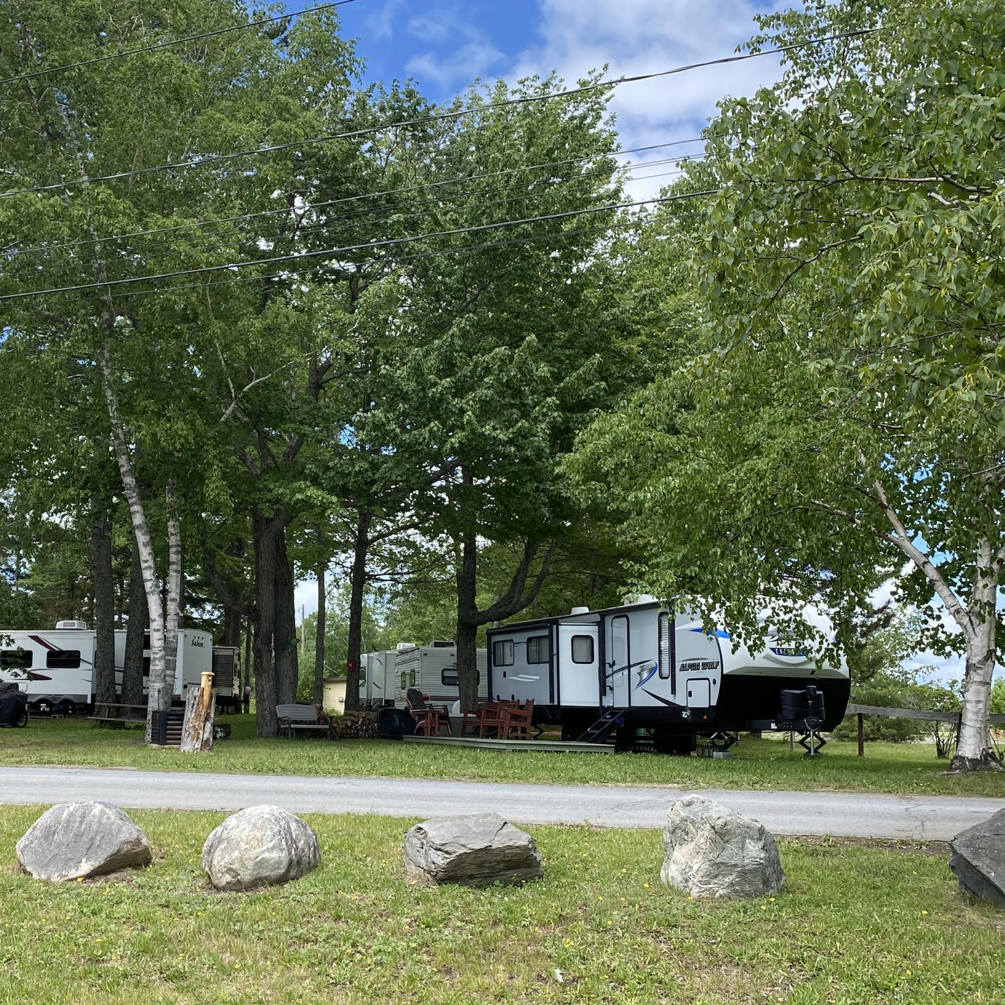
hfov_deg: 41.5
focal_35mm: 39
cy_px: 564
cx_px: 244
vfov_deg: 42.8
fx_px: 1281
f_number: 1.8
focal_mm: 4.25
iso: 32
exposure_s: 1/1206
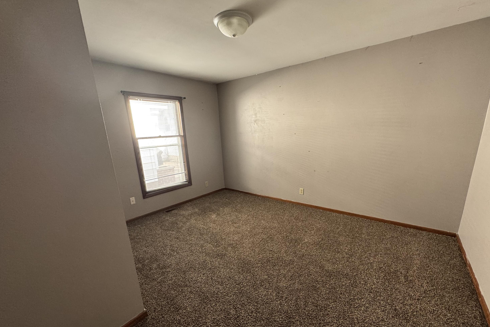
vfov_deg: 77.0
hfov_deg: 100.4
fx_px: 204
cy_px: 183
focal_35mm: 15
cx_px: 251
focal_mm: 2.22
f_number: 2.2
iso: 200
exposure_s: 1/99
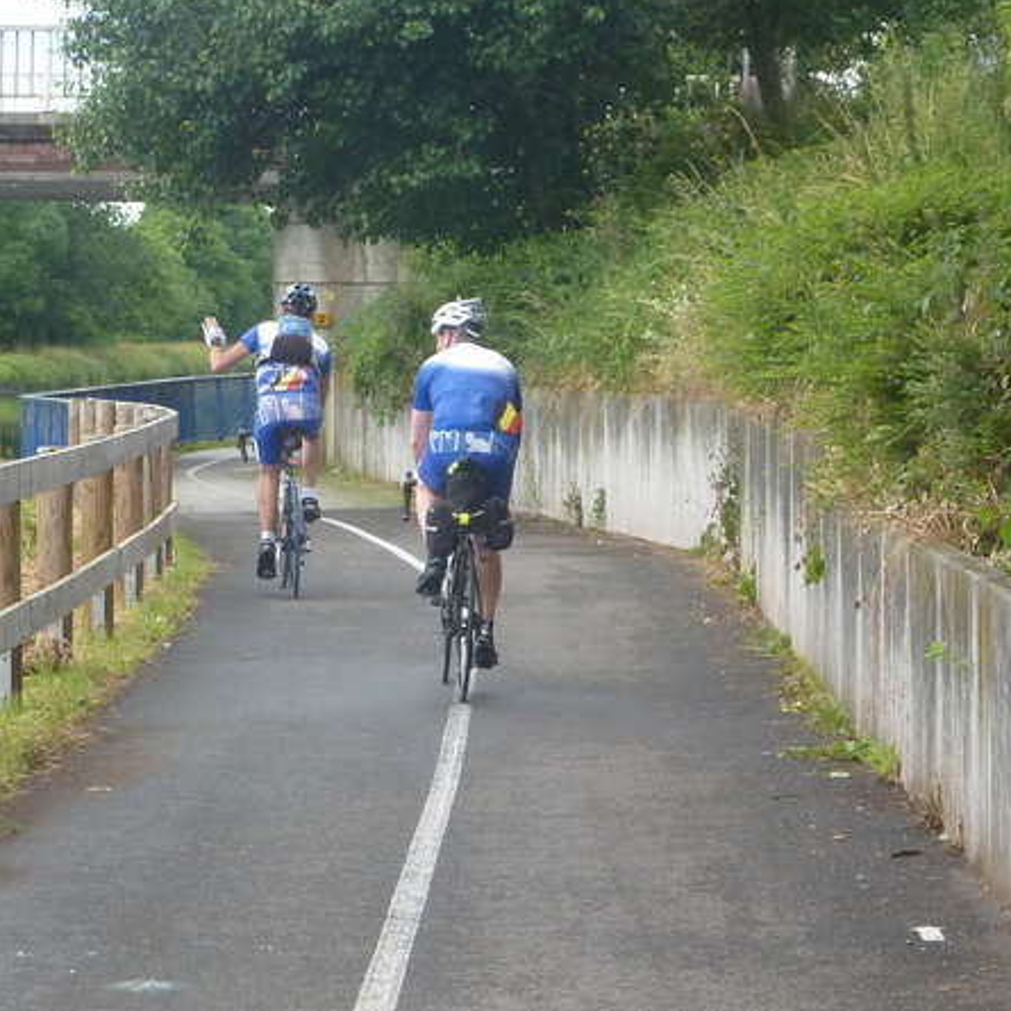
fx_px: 4097
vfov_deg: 14.1
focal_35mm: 124
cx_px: 352
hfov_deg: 14.0
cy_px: 502
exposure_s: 1/320
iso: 250
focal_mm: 11.9
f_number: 4.1
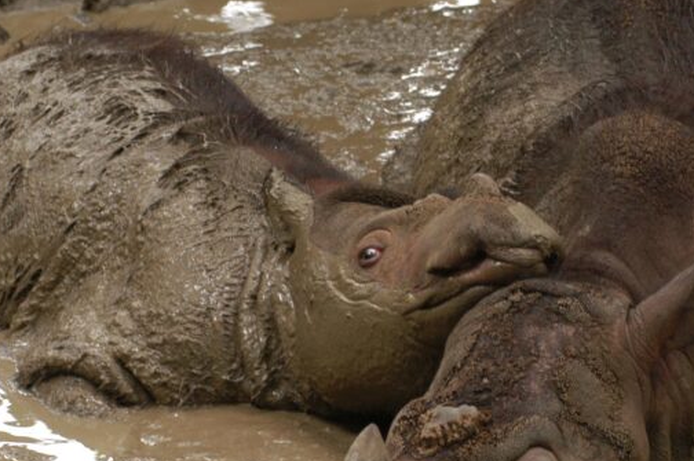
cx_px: 448
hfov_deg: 8.4
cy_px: 254
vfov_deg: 5.6
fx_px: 4699
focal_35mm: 244
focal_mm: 80
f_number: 4.5
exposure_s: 1/80
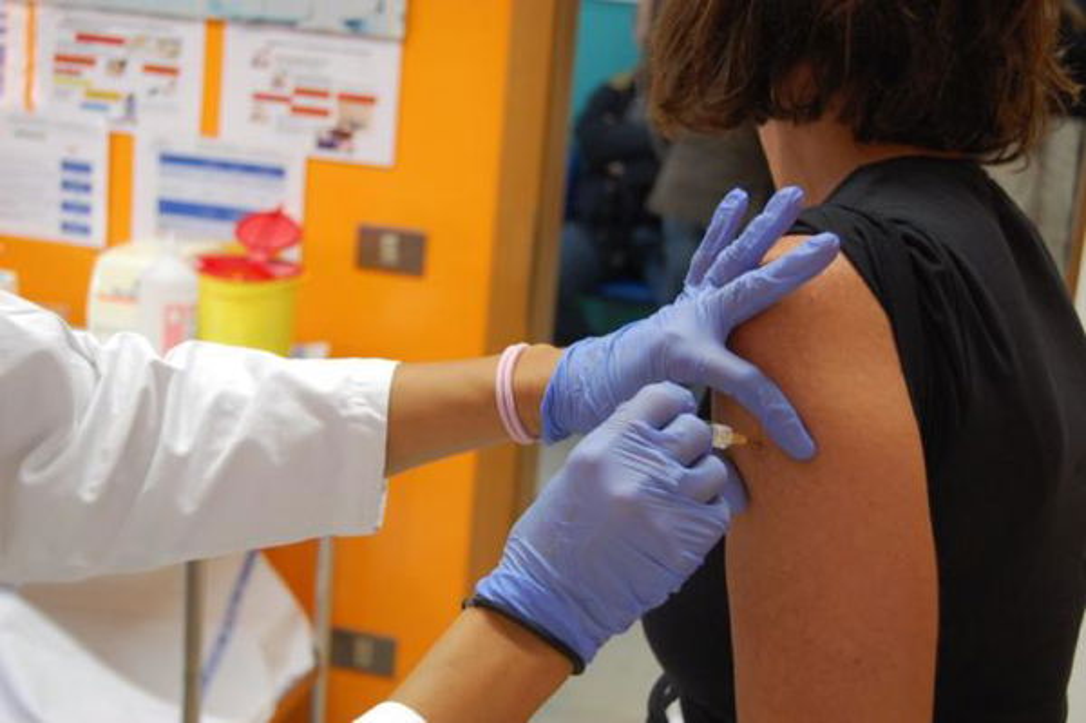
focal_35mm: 57
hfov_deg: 35.1
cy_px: 362
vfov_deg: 23.7
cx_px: 543
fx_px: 1718
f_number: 5
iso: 800
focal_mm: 38
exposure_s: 1/20
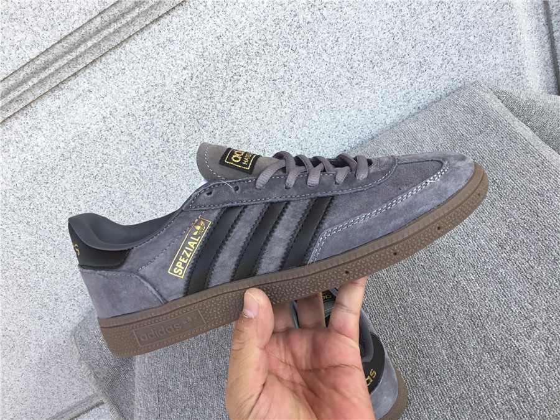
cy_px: 210
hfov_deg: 58.4
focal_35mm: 31
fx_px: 502
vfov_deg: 45.4
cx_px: 280
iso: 25
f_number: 2.4
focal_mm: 3.3
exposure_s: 1/185
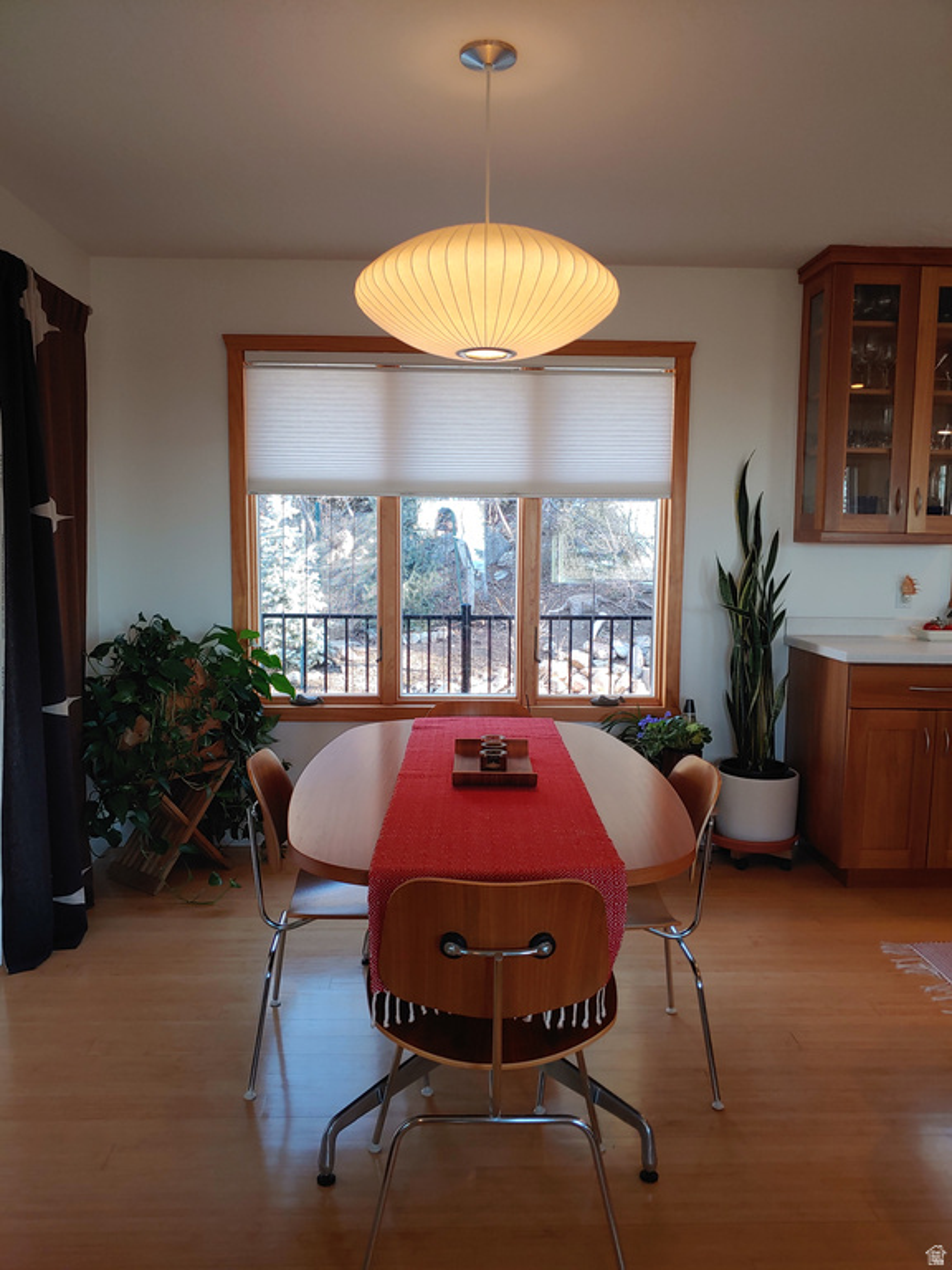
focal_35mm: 25
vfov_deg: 69.4
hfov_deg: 54.9
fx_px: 917
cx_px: 476
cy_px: 635
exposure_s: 1/60
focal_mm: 4.23
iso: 50
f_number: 1.5
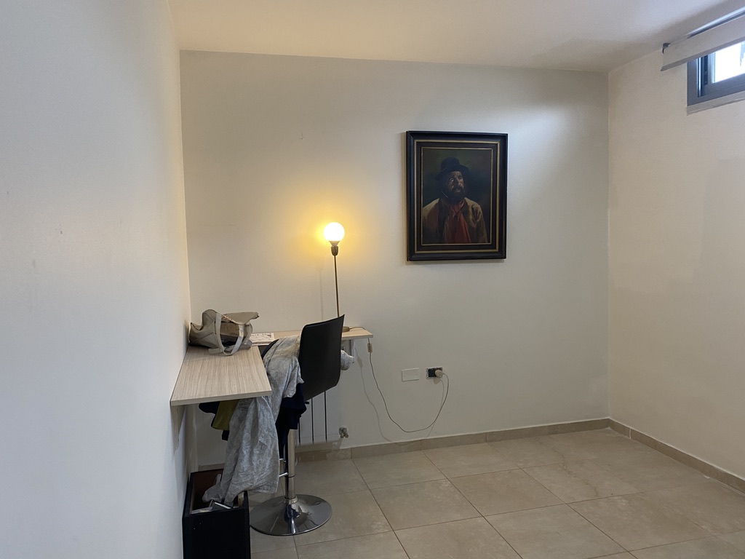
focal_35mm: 26
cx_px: 372
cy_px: 280
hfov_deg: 67.3
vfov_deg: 53.1
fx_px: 560
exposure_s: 1/50
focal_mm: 4.25
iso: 160
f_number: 1.8
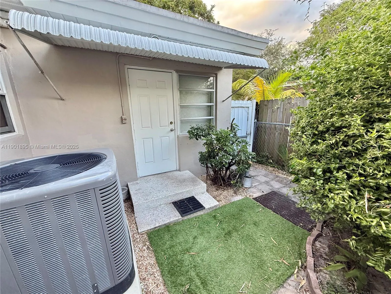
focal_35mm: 14
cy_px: 147
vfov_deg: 85.7
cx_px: 196
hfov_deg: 102.1
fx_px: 158
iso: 125
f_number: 2.2
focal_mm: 2.22
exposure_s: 1/99
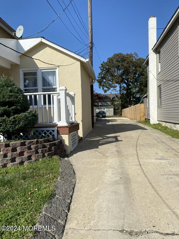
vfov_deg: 67.3
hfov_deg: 53.1
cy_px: 120
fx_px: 179
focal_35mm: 26
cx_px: 90
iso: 32
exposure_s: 1/4274
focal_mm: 4.25
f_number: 1.8
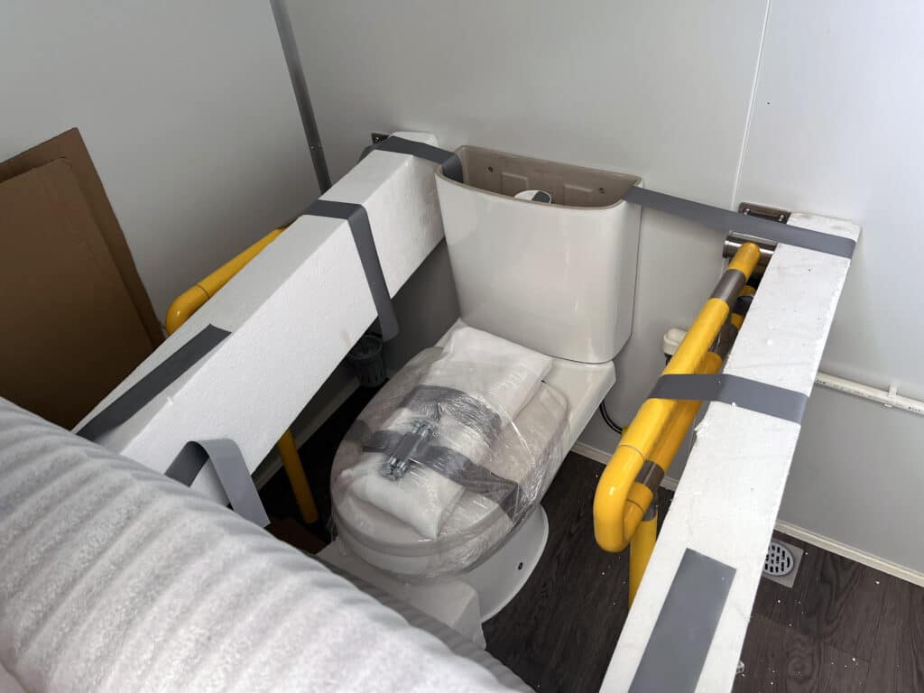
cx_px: 462
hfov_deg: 67.3
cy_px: 346
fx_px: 694
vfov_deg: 53.1
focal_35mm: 26
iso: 125
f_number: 1.6
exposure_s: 1/105
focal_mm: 5.1
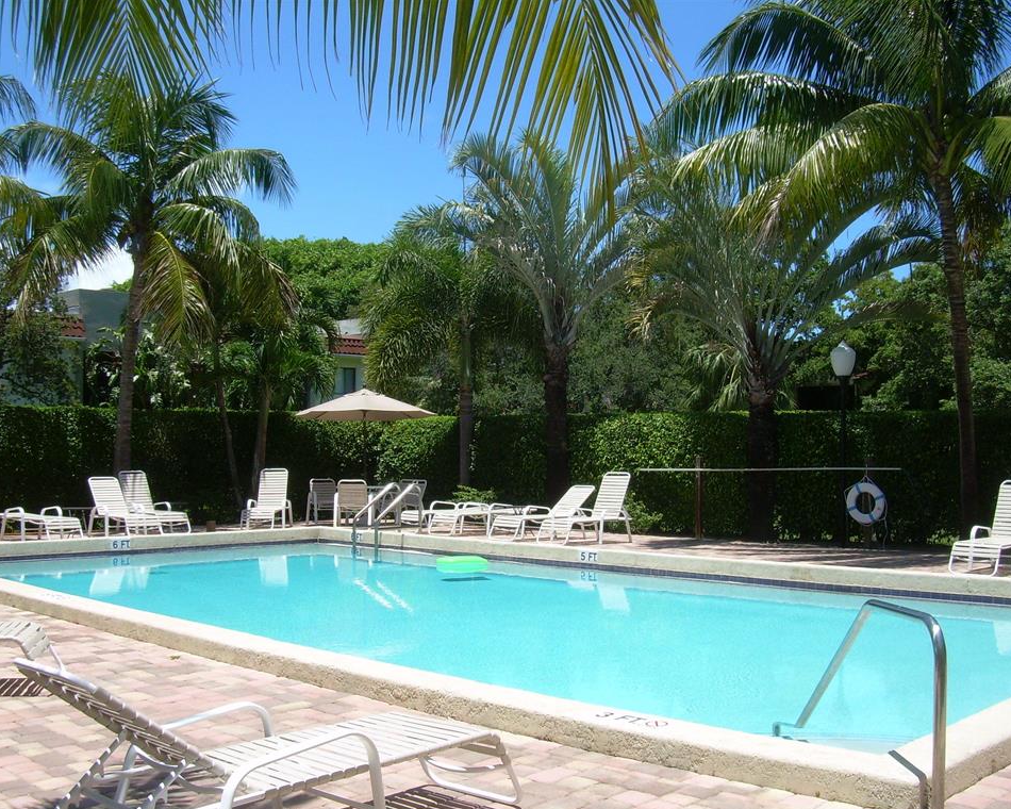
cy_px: 408
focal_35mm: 40
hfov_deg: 45.8
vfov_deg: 37.3
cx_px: 504
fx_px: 1197
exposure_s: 1/386
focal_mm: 6.3
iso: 50
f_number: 4.6
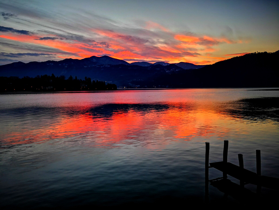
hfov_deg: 65.3
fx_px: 218
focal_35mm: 27
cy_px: 105
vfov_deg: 51.4
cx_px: 140
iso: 100
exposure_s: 4
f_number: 1.8
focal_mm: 3.95
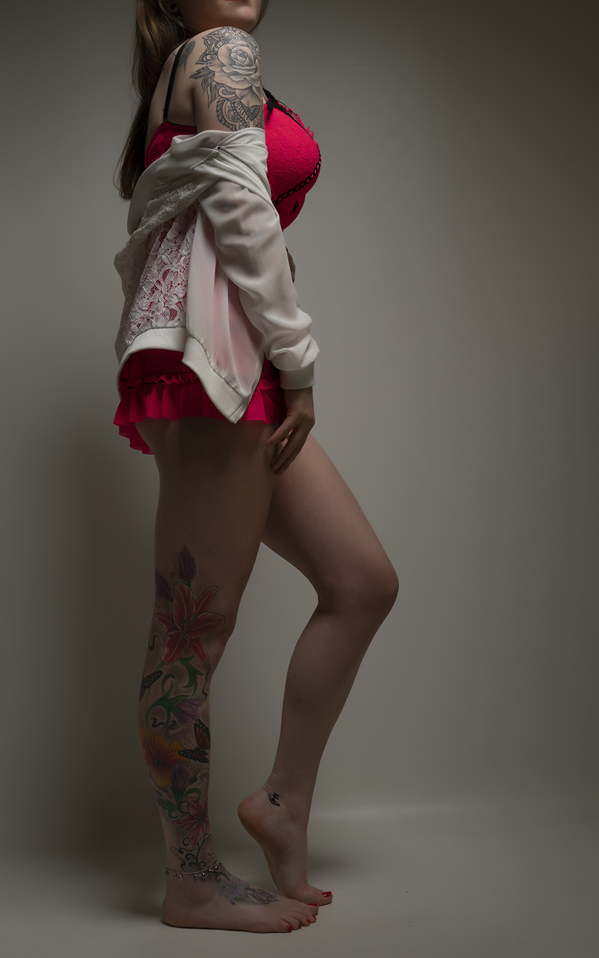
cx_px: 265
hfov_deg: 31.2
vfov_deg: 48.1
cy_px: 426
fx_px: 1071
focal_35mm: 41
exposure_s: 1/200
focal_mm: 35
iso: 50
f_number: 5.6
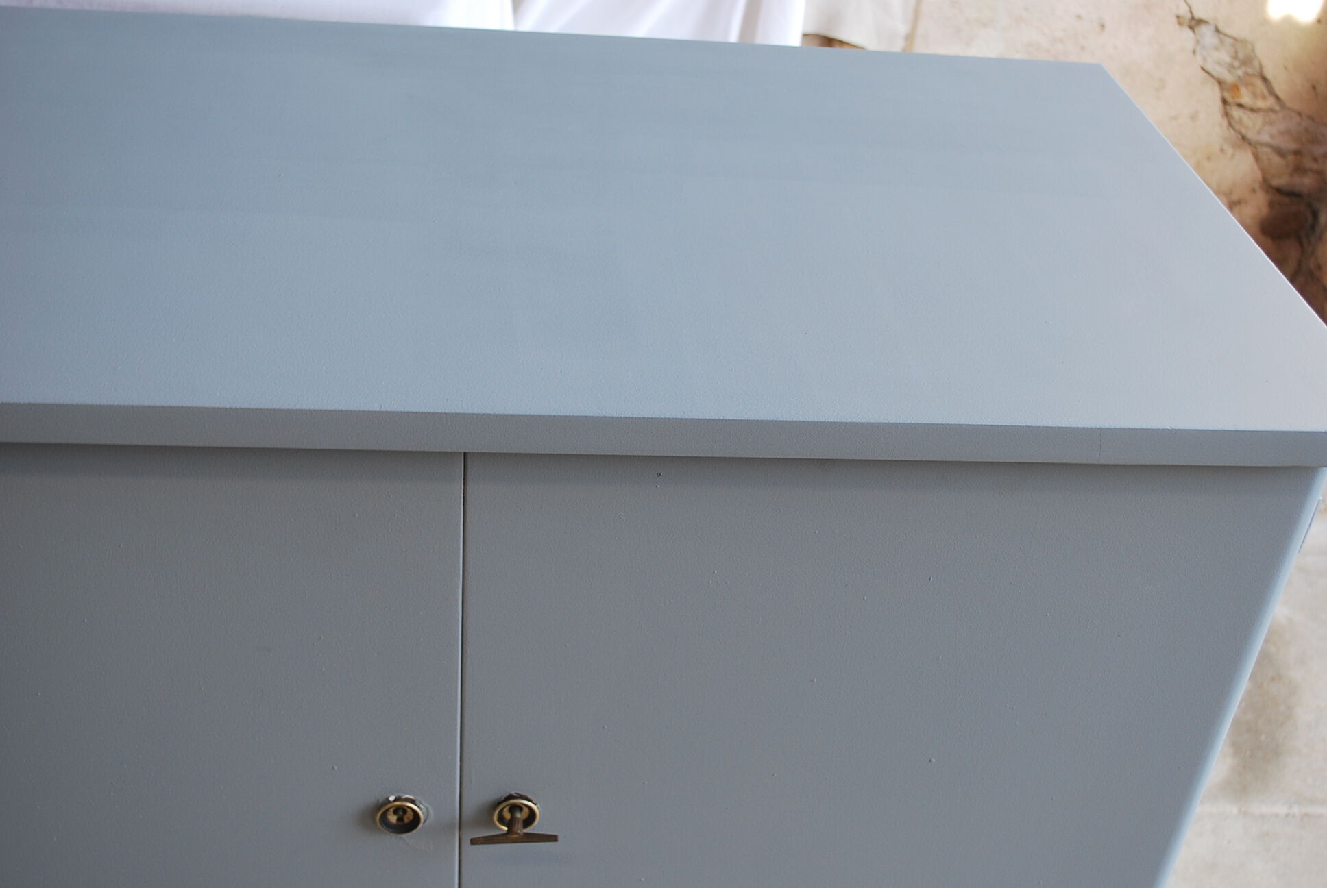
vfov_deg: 32.0
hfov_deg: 46.3
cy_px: 444
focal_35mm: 42
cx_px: 664
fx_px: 1550
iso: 200
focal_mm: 28
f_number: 4.5
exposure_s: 1/40
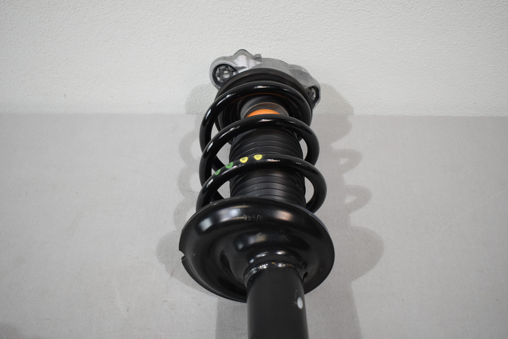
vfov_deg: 34.2
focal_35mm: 39
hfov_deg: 49.6
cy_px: 170
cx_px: 254
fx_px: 550
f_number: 4
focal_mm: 26
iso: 800
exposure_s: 1/250
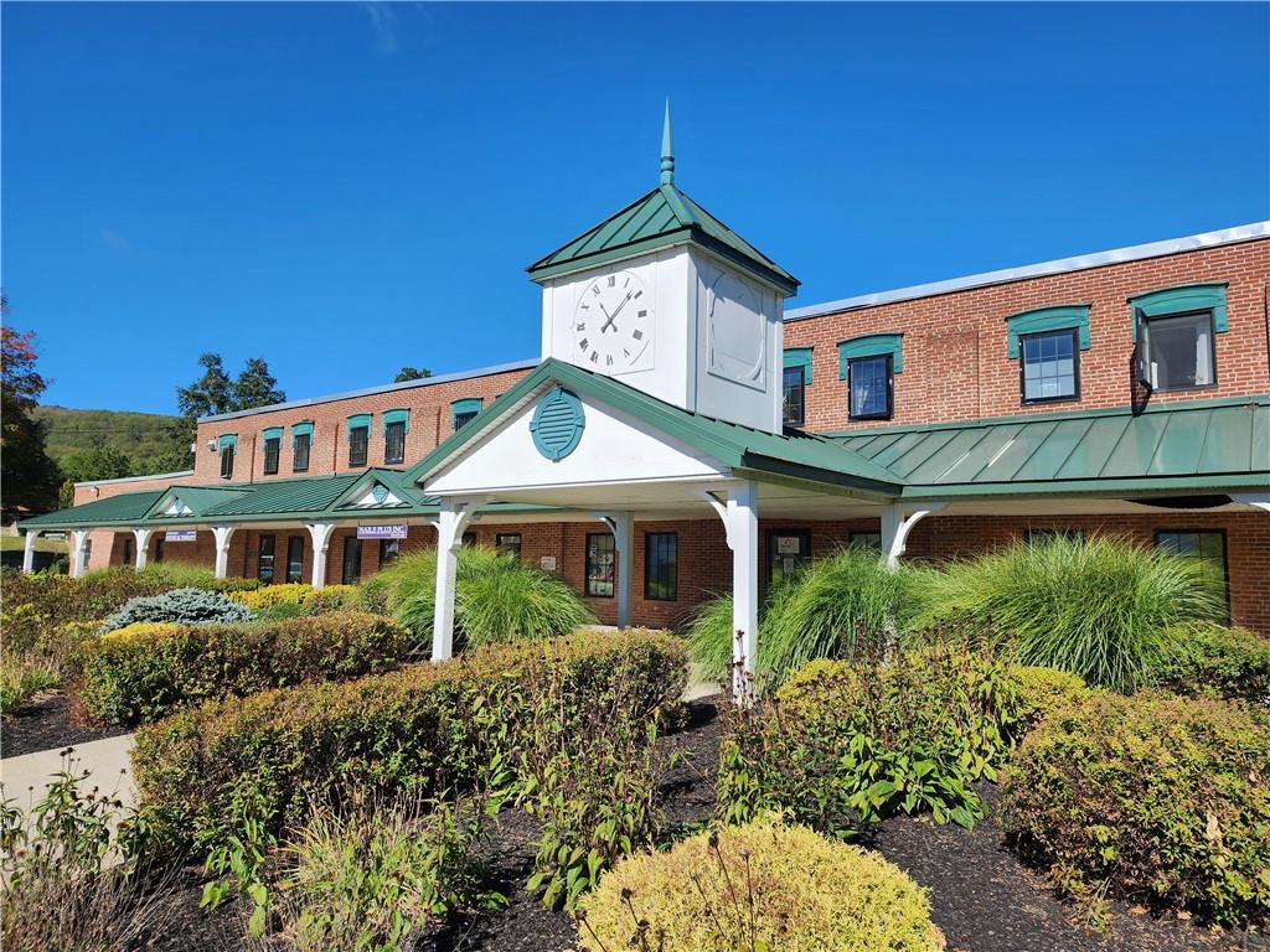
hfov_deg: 73.9
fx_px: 844
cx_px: 635
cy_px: 476
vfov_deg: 58.9
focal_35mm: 23
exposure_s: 1/1588
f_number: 1.8
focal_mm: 6.4
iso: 12
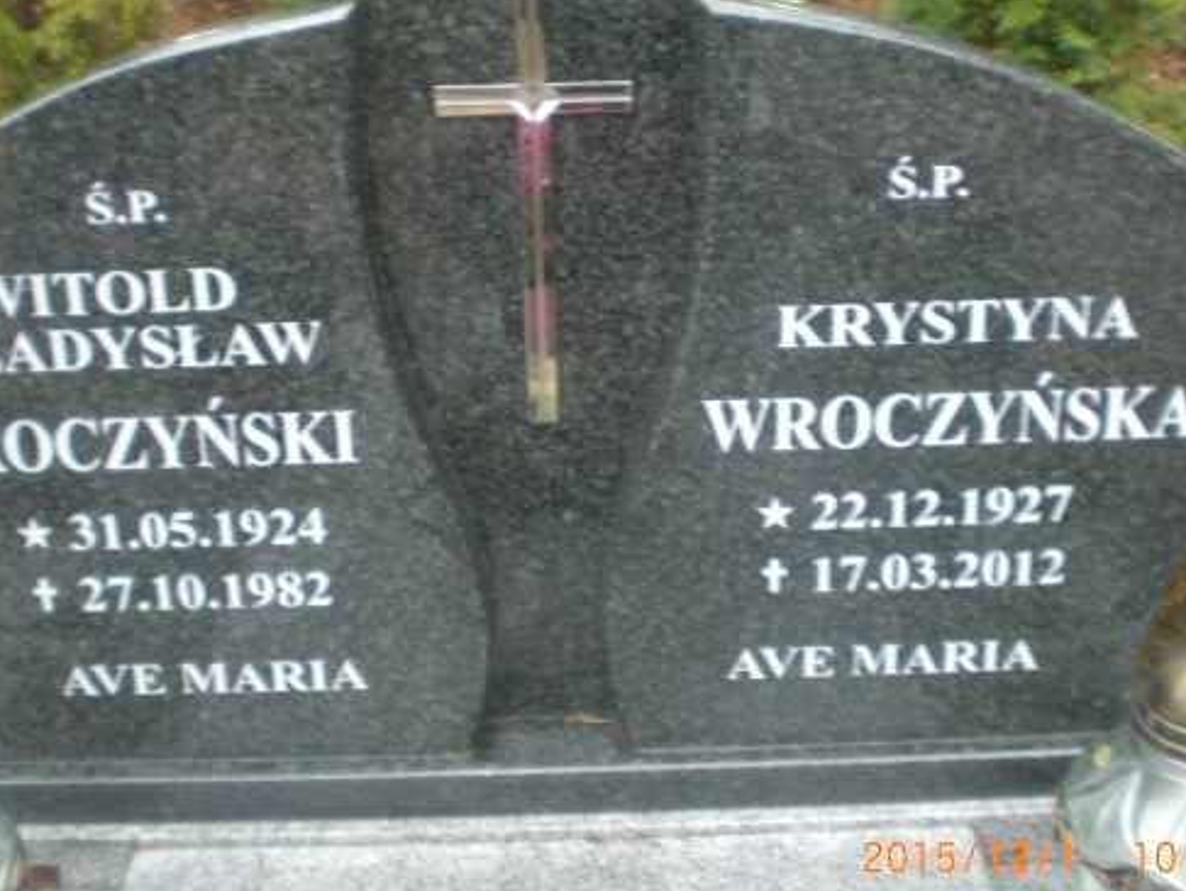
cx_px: 564
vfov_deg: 29.1
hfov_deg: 38.2
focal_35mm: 50
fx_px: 1714
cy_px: 391
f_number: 3.1
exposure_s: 1/50
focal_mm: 6.3
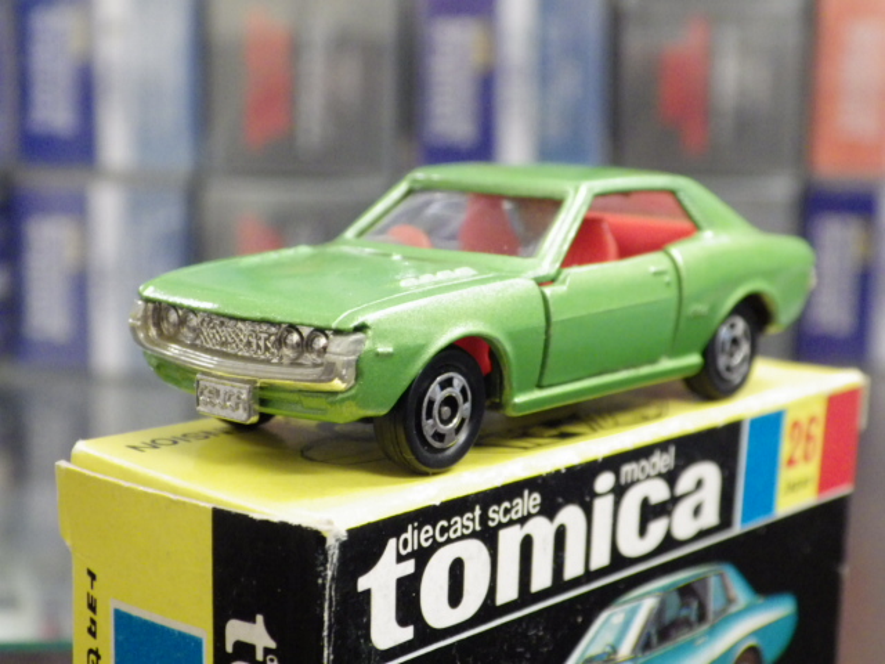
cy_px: 332
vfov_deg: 20.7
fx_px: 1815
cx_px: 442
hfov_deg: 27.4
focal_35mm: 71
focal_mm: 12.8
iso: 800
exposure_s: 1/25
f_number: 4.2
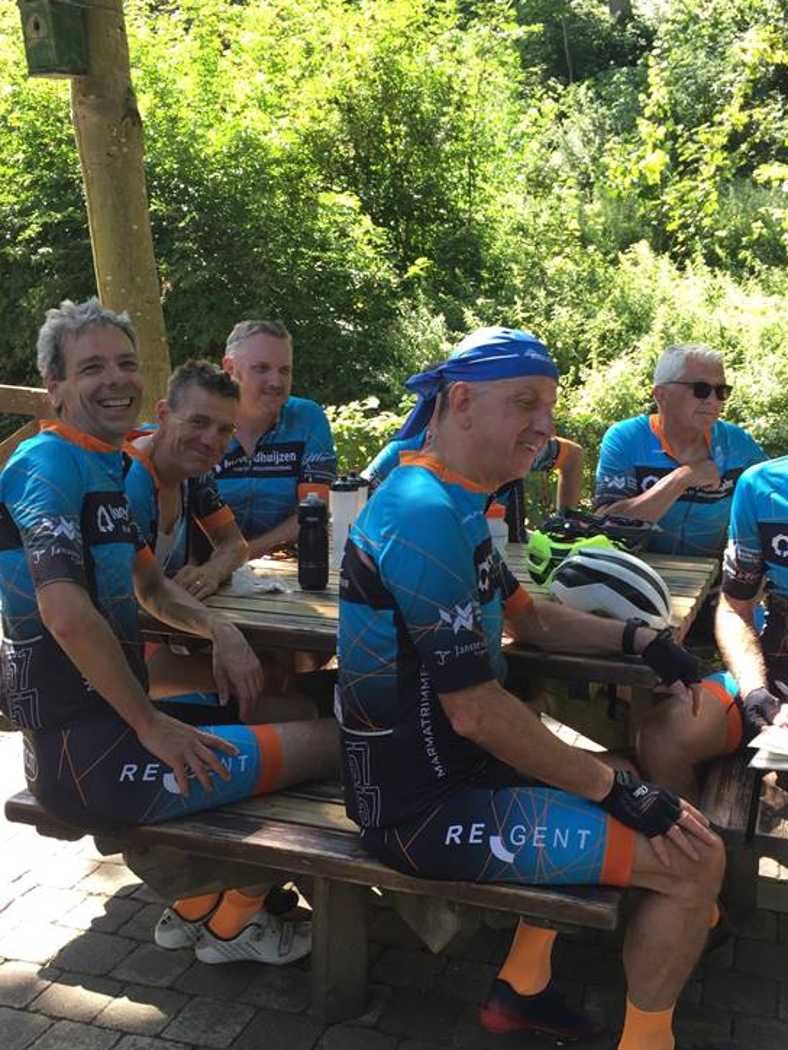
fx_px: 1092
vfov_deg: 51.3
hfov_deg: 39.6
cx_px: 441
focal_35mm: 36
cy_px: 575
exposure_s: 1/119
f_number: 2.2
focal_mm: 4.15
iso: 32
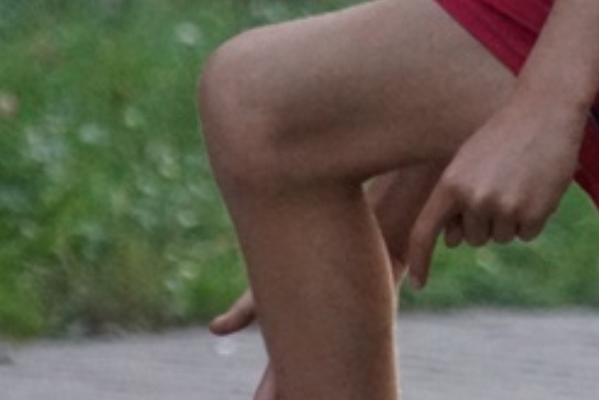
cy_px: -263
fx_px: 13960
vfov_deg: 1.6
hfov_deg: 2.5
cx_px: 672
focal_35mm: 839
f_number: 5.6
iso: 4000
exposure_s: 1/1250
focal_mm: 135
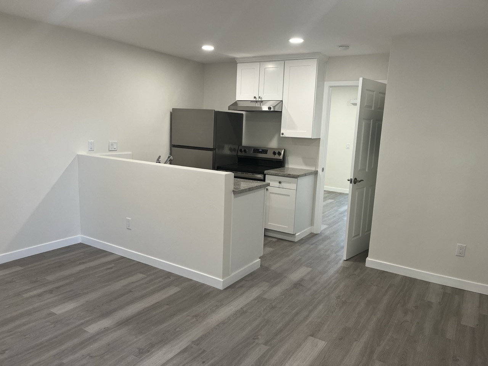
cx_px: 244
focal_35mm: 26
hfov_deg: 67.3
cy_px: 183
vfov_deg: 53.1
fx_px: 367
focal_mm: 5.1
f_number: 1.6
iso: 125
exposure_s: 1/120
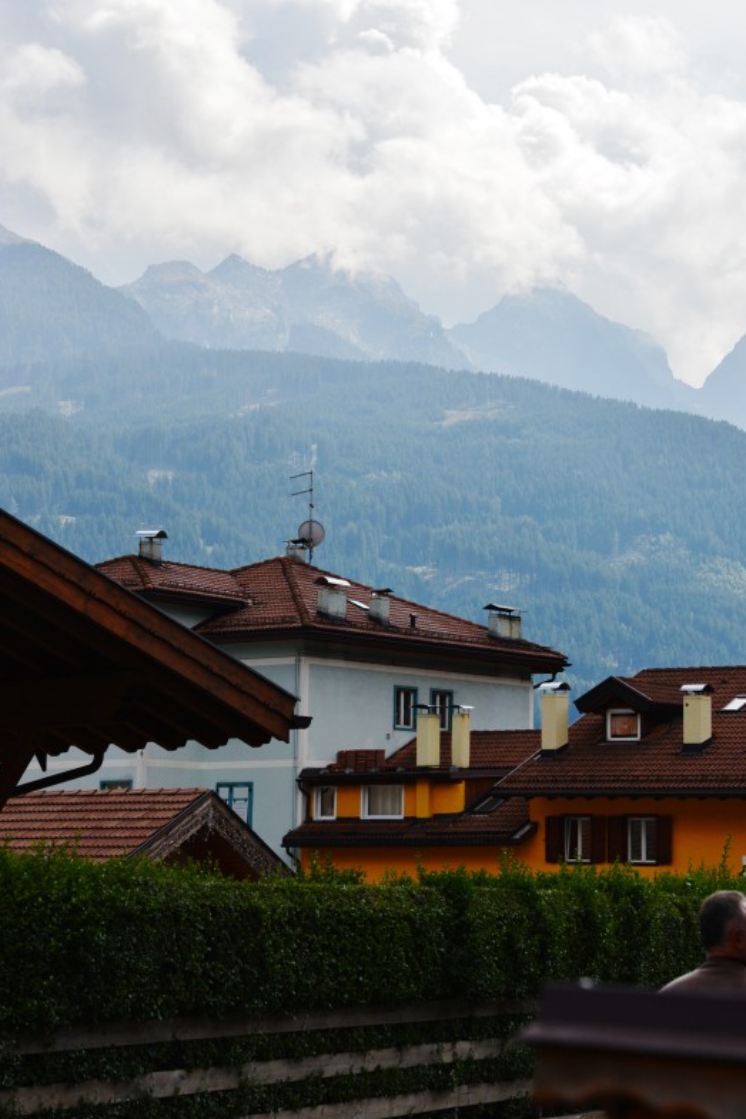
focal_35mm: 98
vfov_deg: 20.8
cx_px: 405
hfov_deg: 14.0
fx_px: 3045
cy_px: 470
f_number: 7.1
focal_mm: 75
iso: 400
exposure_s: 1/1600
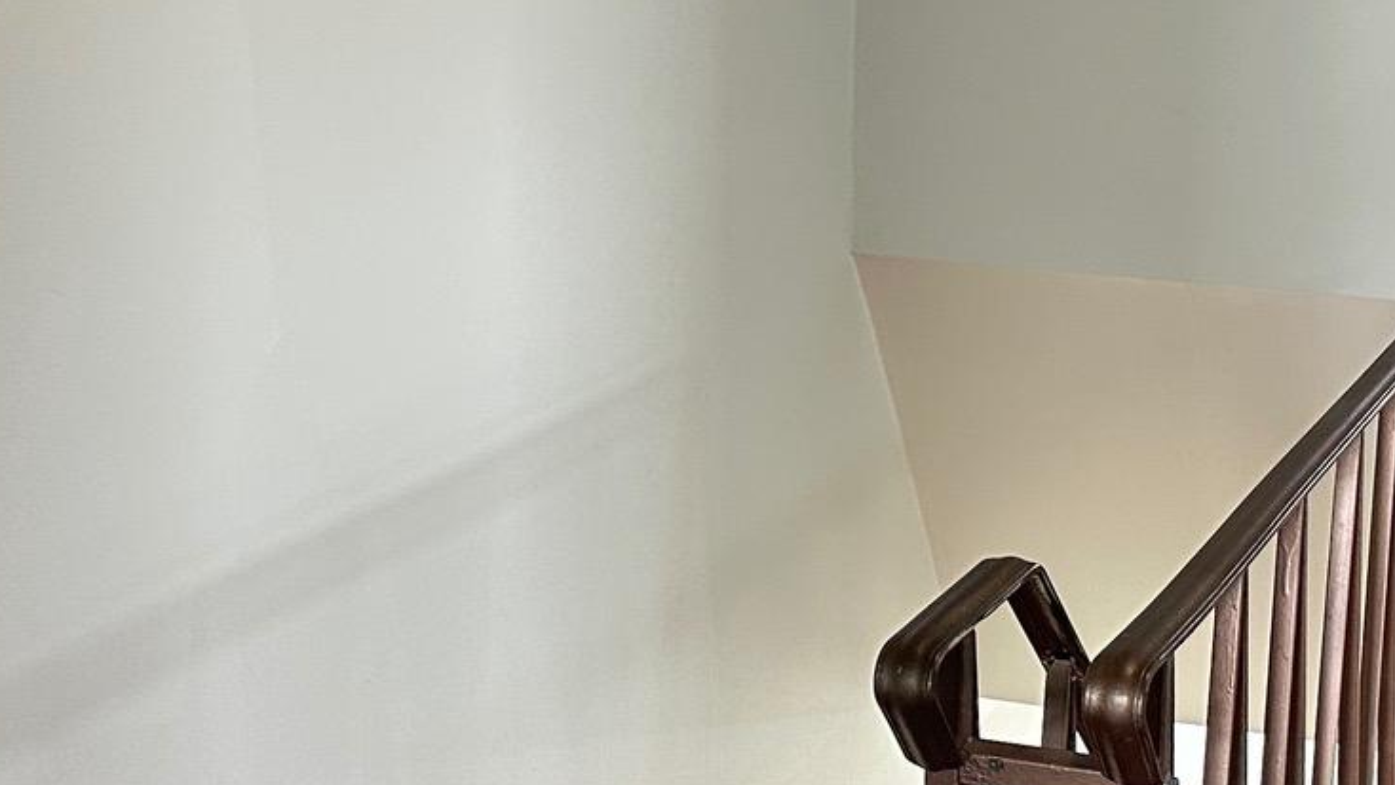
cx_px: 1161
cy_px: 165
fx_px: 2700
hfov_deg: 28.2
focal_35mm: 73
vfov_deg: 16.4
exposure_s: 1/60
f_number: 1.78
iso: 320
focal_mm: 6.86
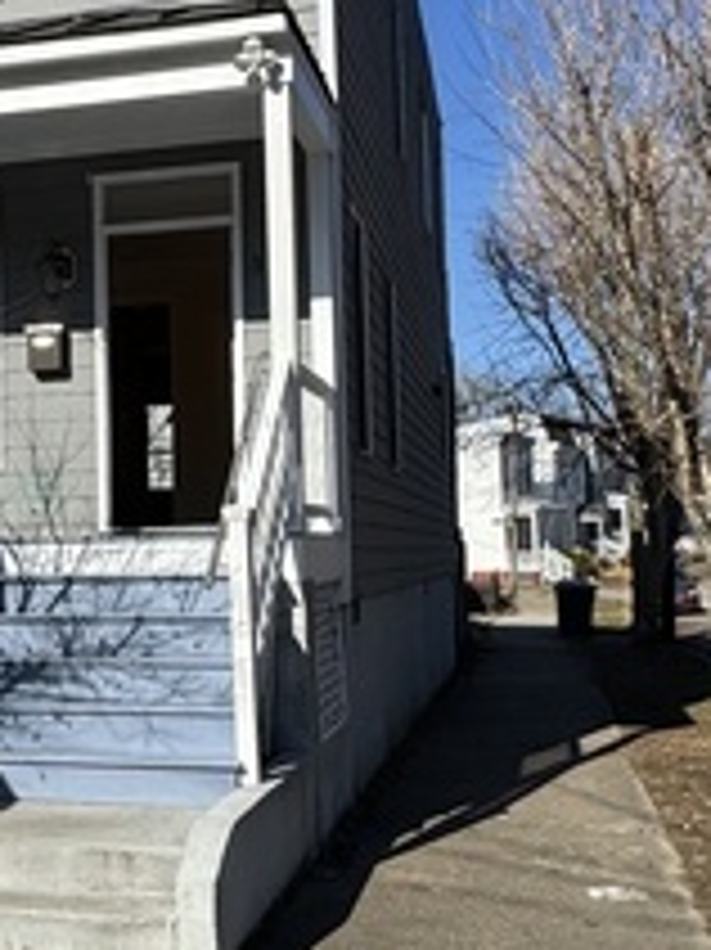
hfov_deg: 26.7
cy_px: 450
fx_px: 1453
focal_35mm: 53
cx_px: 99
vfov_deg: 36.2
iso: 50
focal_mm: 2.22
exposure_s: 1/3247
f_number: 2.2
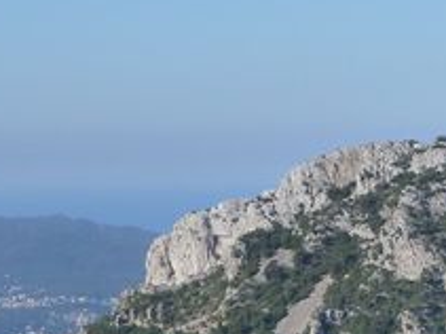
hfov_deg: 7.7
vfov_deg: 5.8
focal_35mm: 254
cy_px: 216
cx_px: 579
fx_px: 3271
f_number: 5.6
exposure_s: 1/500
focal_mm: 11
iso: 125
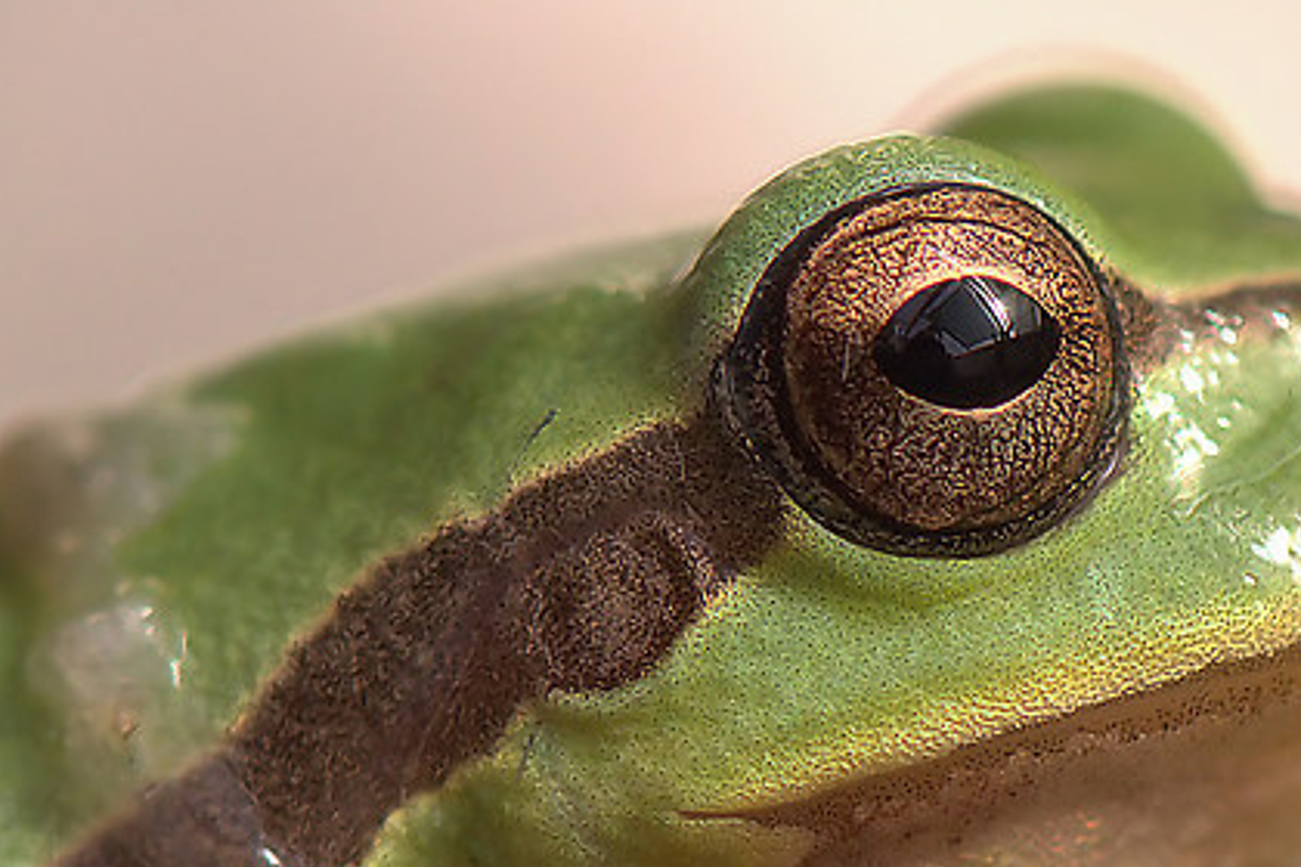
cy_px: 807
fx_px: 21682
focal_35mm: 600
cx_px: 1087
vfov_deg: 2.3
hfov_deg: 3.4
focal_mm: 105
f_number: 9
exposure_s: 1/200
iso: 800
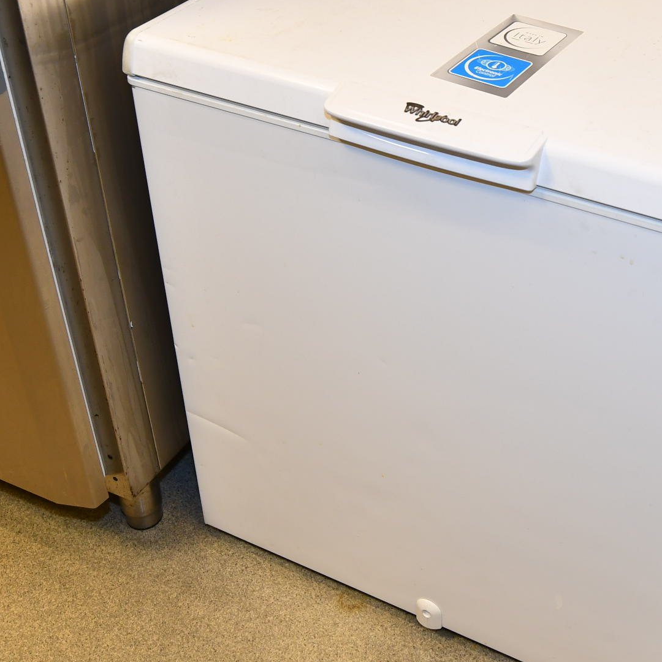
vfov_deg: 36.3
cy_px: 199
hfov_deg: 35.9
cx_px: 500
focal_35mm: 46
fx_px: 995
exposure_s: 1/125
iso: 500
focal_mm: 14
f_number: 3.5
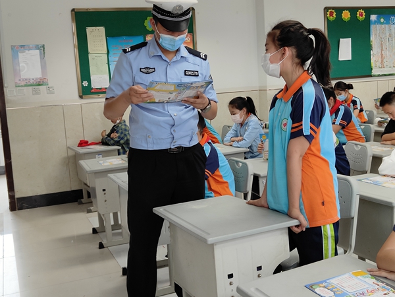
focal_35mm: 32
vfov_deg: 44.2
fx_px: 365
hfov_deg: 56.8
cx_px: 198
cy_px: 148
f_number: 1.8
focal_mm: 5.59
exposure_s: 1/111
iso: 112
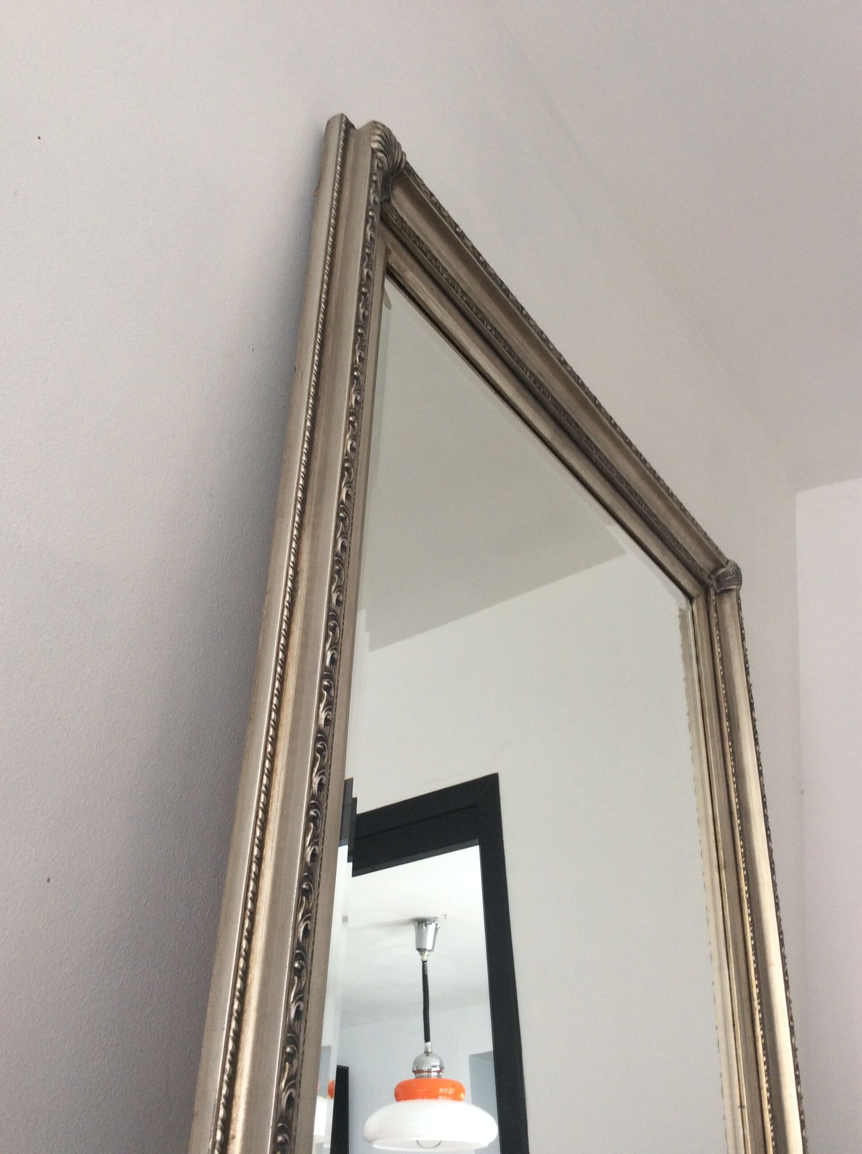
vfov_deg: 56.9
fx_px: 1065
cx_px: 431
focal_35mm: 32
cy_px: 577
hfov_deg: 44.1
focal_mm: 3.3
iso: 50
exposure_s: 1/25
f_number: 2.4
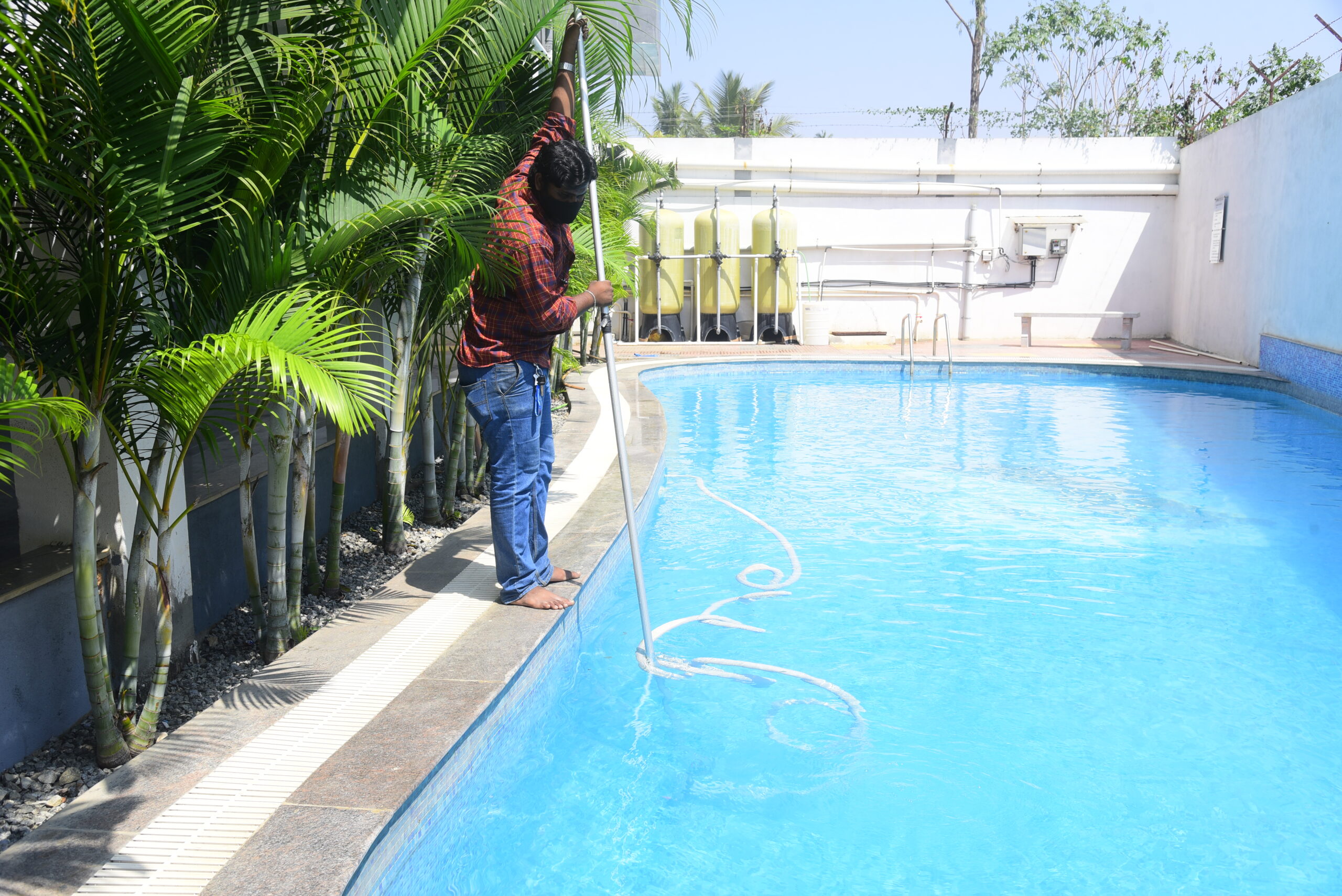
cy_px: 448
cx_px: 671
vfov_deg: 41.2
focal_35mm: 32
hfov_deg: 58.7
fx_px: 1193
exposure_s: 1/200
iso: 160
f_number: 6.3
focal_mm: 32
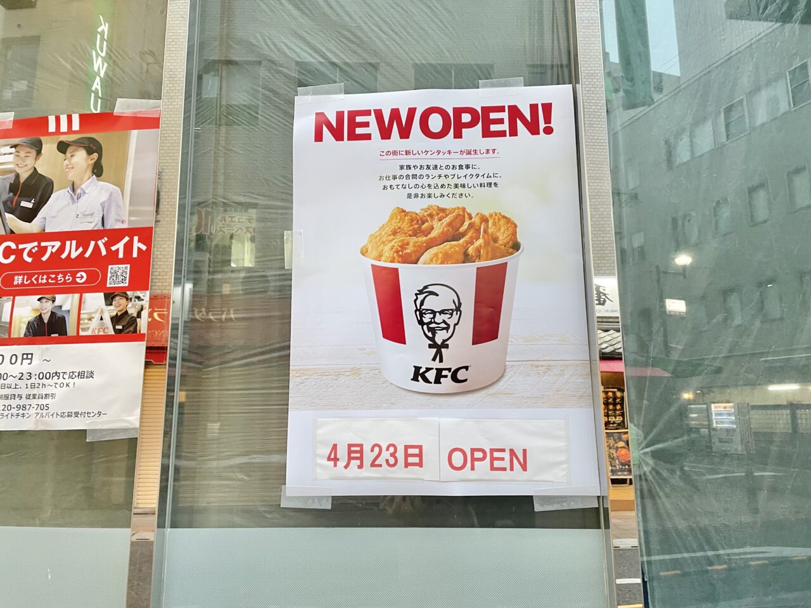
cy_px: 304
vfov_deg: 53.1
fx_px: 609
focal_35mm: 26
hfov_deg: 67.3
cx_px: 406
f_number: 1.6
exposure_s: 1/60
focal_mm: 4.2
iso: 125
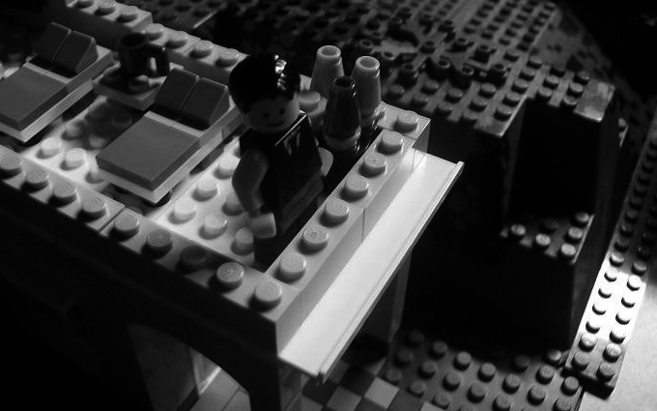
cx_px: 324
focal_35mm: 39
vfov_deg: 32.7
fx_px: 698
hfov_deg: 50.4
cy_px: 175
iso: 160
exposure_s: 1/13
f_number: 2.7
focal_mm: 6
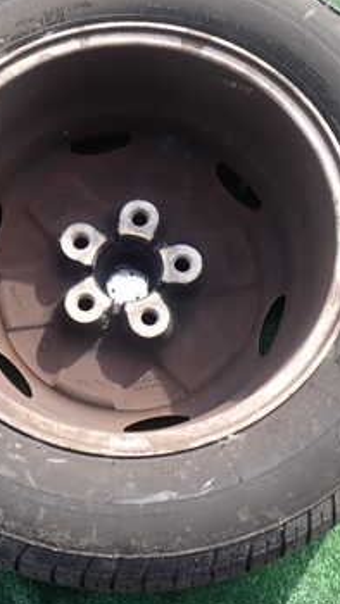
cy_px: 285
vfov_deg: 37.2
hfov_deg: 21.3
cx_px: 91
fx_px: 897
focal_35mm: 56
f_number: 3.2
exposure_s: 1/200
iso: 100
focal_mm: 5.4
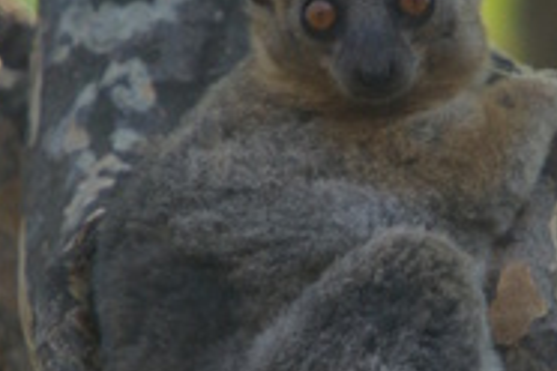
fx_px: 29905
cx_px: 386
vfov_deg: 0.7
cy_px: 251
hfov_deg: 1.1
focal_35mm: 1933
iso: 400
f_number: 6.7
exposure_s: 1/180
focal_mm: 500
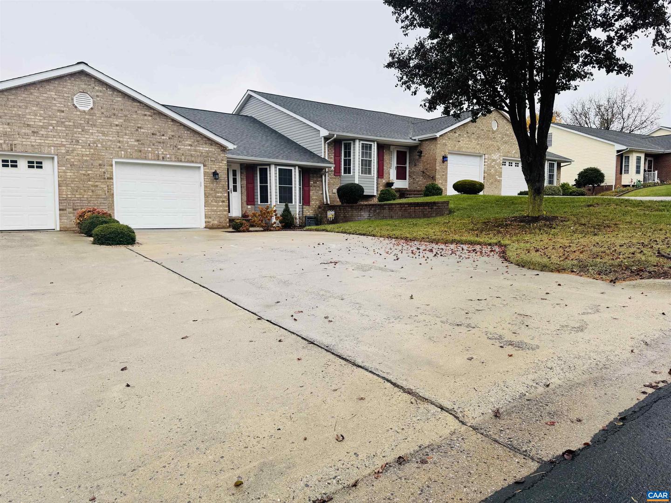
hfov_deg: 71.6
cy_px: 252
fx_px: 465
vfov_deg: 56.8
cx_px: 336
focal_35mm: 24
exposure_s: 1/912
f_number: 1.78
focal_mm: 6.76
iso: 80
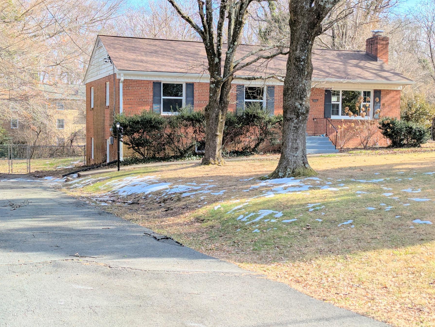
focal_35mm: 55
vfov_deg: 26.6
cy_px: 172
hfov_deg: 34.9
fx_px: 692
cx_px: 197
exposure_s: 1/938
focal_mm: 6.81
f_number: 1.85
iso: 41
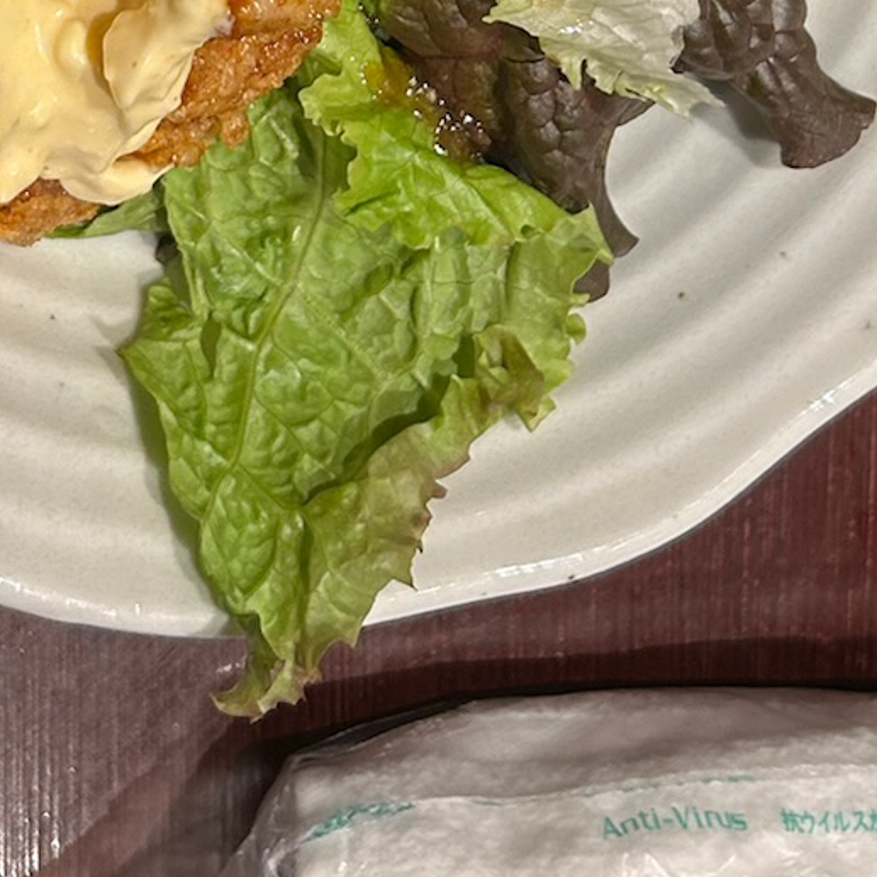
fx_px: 2608
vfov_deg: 18.1
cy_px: -197
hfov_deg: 18.8
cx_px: 83
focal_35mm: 91
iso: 125
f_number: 1.5
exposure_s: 1/92
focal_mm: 5.7
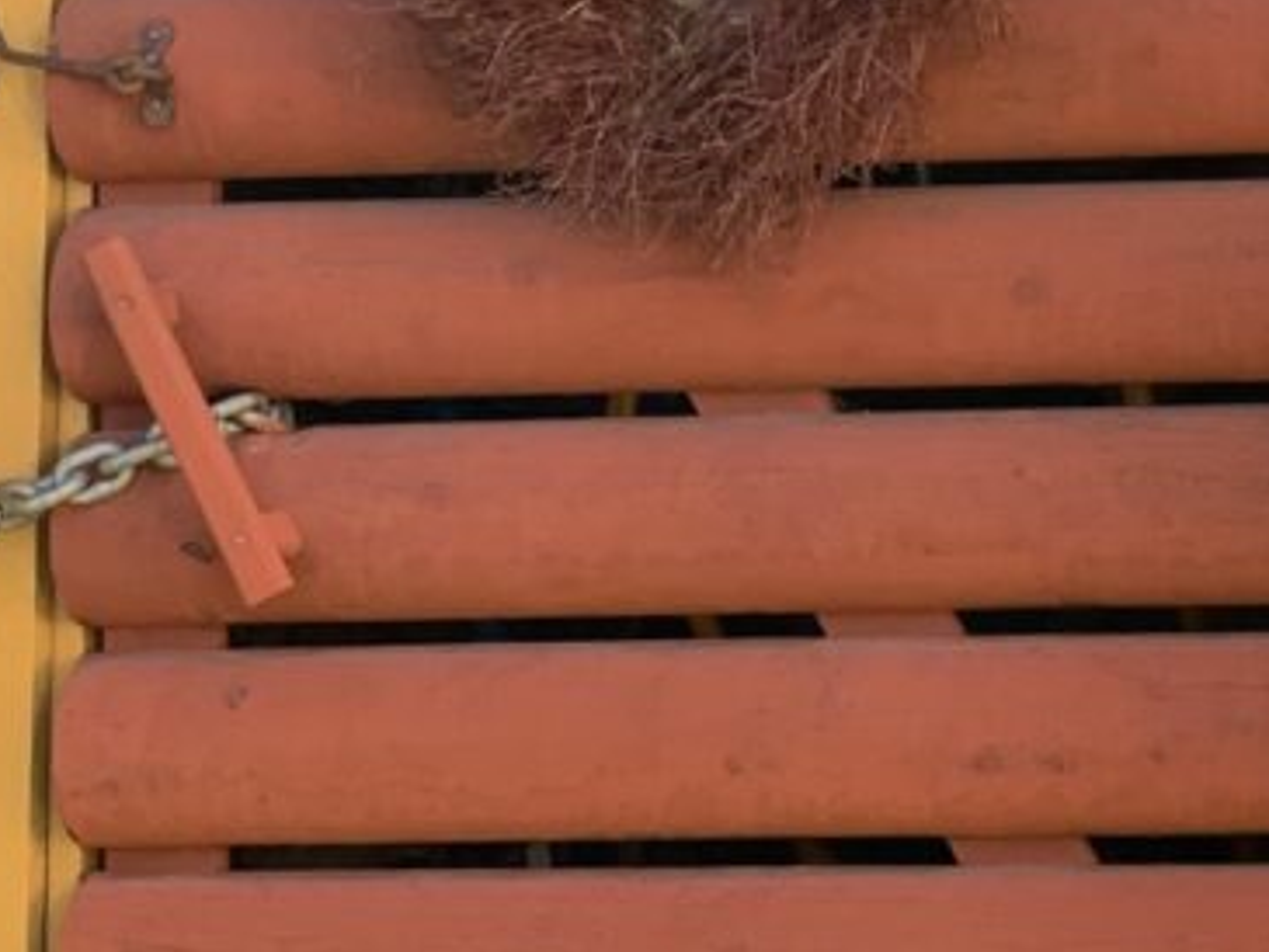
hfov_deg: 13.1
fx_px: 5354
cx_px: 1565
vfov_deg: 10.1
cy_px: 97
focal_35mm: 146
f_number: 2.4
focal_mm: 6
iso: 40
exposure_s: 1/122
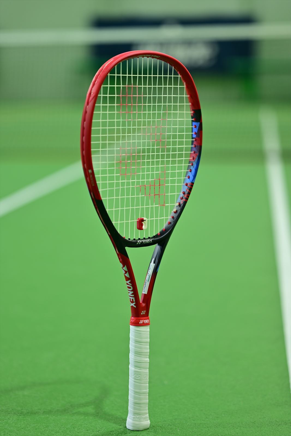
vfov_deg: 23.9
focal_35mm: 85
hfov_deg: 16.1
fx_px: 1030
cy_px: 218
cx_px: 146
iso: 220
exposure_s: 1/100
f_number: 1.8
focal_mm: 85
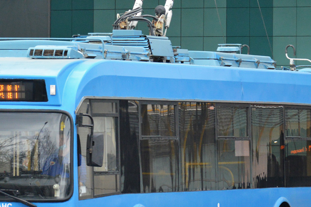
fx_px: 2930
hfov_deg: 6.1
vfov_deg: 4.1
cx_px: 106
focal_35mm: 339
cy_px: 87
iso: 400
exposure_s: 1/160
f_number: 5.6
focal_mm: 98
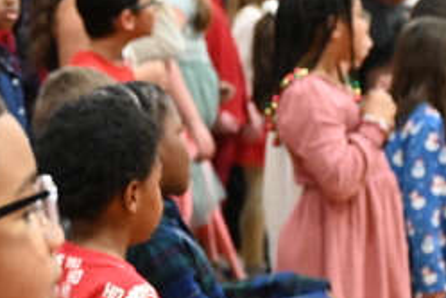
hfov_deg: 10.6
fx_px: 2391
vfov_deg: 7.1
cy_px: 31
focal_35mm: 193
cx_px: 7
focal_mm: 47
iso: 3200
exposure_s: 1/125
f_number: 4
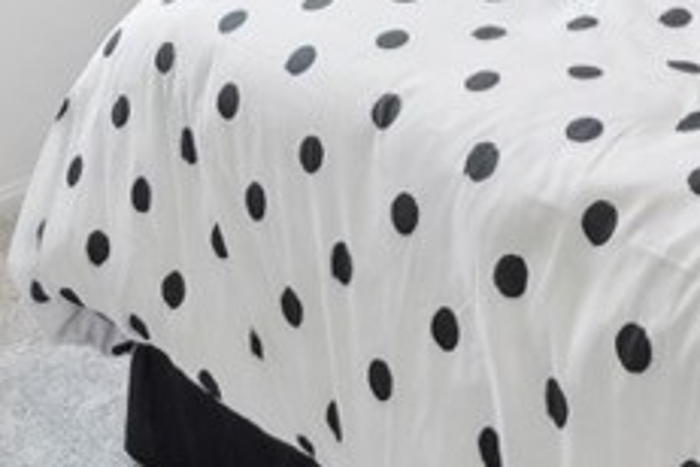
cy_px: -479
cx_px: 670
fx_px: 1380
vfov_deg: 15.3
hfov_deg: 27.1
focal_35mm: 71
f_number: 8
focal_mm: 16
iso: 400
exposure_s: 1/15
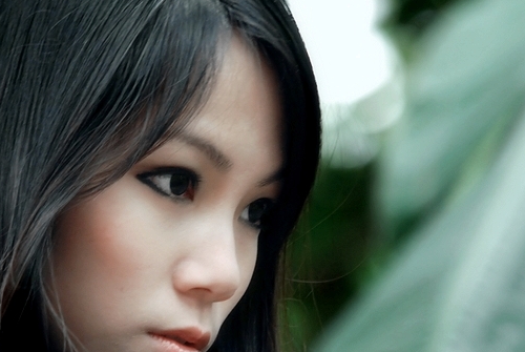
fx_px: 5258
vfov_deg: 3.8
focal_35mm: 360
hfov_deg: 5.7
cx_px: 238
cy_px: 239
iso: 800
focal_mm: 150
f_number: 3.5
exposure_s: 1/50
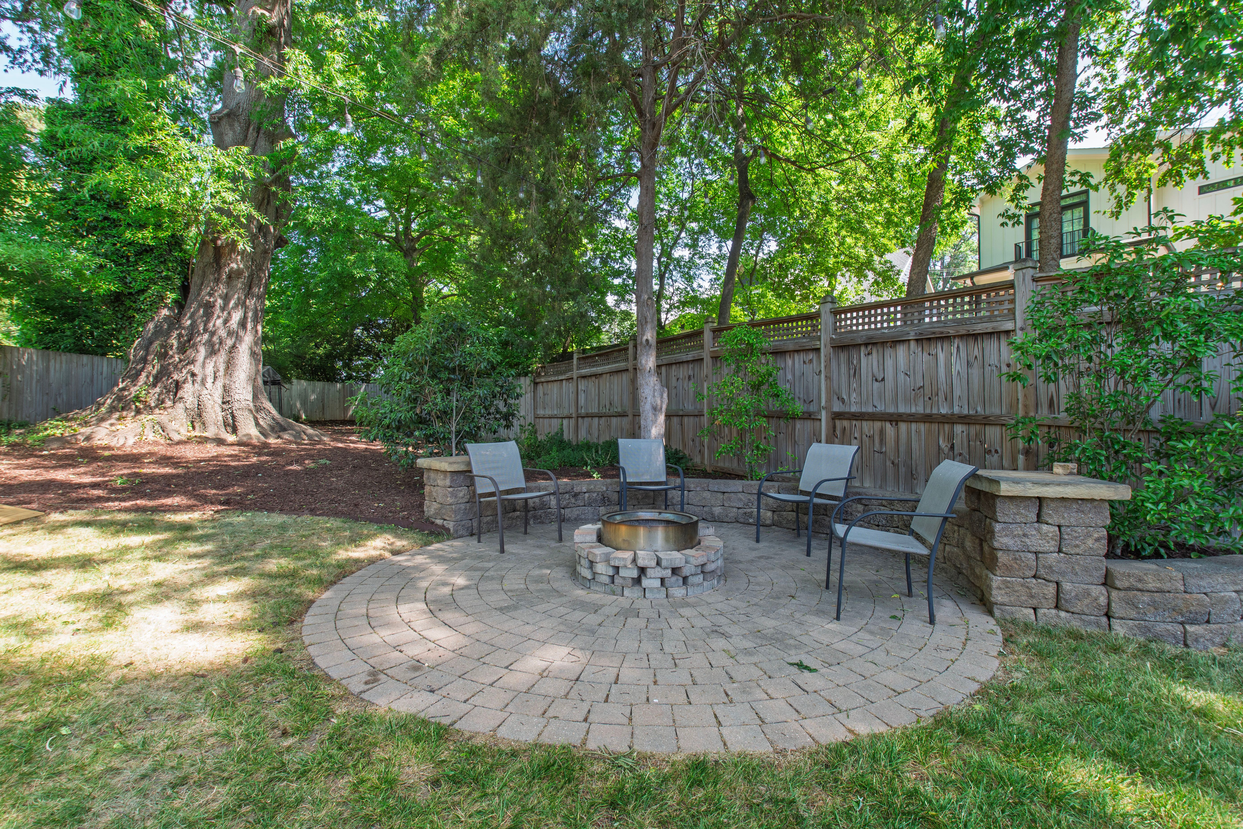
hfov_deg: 100.4
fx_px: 518
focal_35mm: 15
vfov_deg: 77.3
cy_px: 414
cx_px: 622
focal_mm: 10
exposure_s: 1/25
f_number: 8
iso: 100
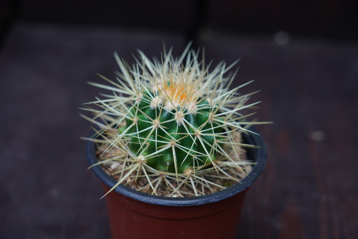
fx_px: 786
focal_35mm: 79
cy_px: 120
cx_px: 179
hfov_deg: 25.7
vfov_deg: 17.3
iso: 400
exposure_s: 1/6
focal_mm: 79
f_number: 5.6
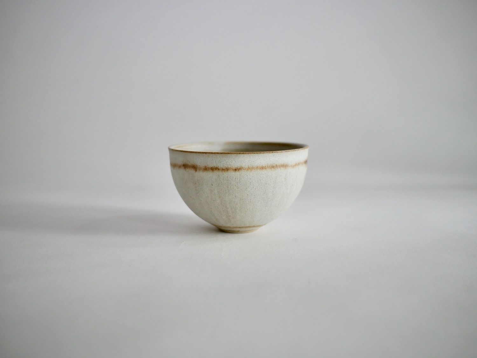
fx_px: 552
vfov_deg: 36.0
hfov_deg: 46.8
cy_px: 179
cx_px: 238
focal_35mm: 40
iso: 800
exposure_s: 1/160
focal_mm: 20
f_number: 1.7
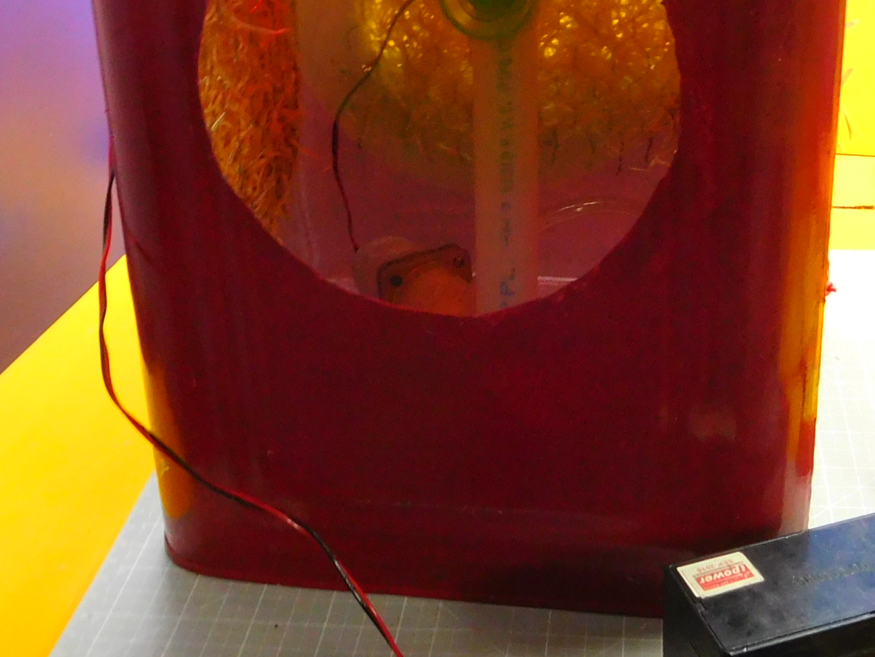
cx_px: 521
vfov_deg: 24.8
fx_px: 1466
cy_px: 136
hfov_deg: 33.1
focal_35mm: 58
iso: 400
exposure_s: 1/13
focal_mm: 4
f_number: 3
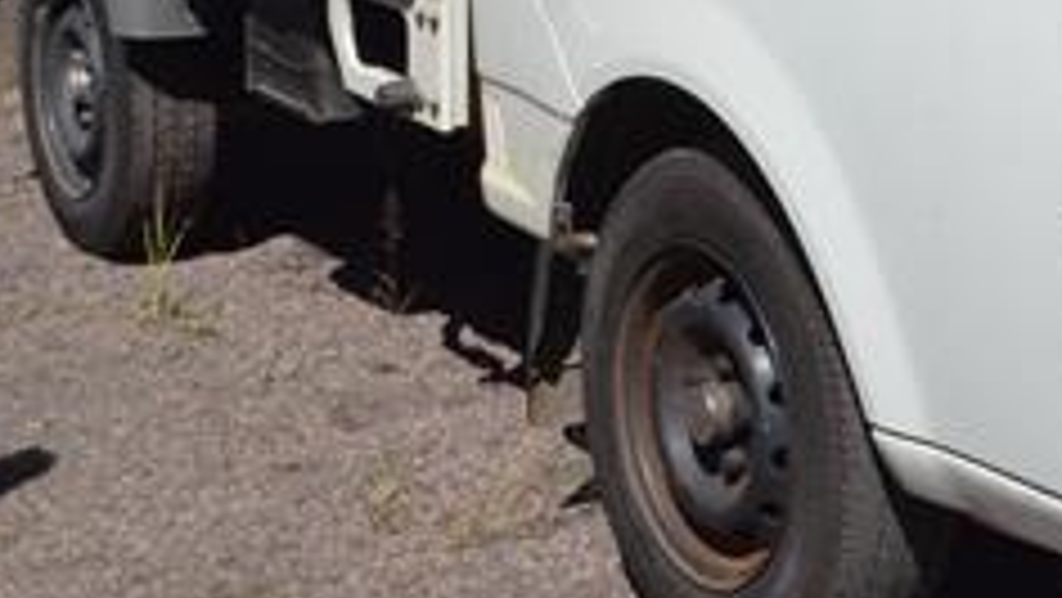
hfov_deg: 20.2
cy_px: -142
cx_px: 1094
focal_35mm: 102
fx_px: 2874
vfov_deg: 11.6
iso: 1250
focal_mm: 24
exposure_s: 1/1000
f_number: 16
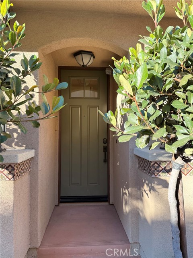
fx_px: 178
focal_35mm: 24
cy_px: 129
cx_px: 96
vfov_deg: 71.6
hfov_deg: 56.8
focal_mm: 6.76
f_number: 1.78
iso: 100
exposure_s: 1/393
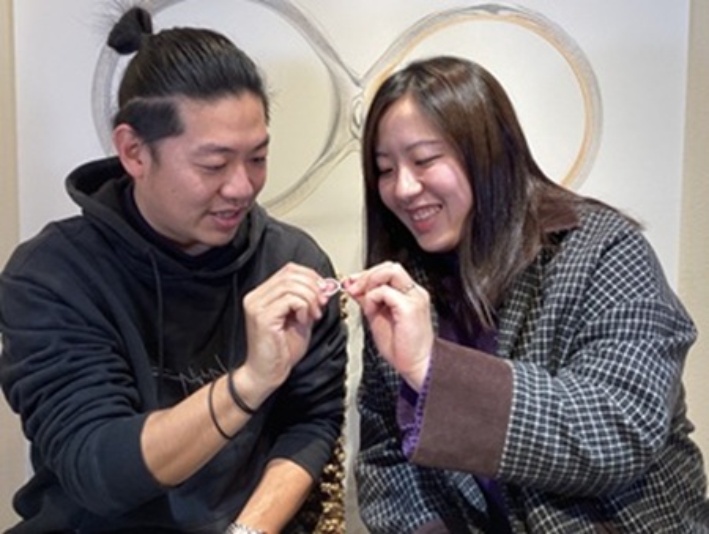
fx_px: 636
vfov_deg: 45.6
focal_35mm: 31
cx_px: 354
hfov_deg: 58.3
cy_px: 267
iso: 64
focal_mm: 3.3
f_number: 2.4
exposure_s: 1/50
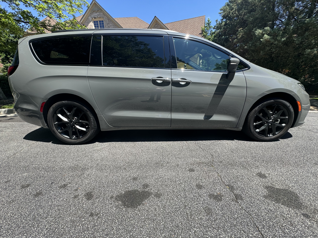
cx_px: 159
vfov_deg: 85.7
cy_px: 119
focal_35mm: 14
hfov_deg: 102.1
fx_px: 129
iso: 40
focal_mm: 2.22
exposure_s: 1/741
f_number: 2.2
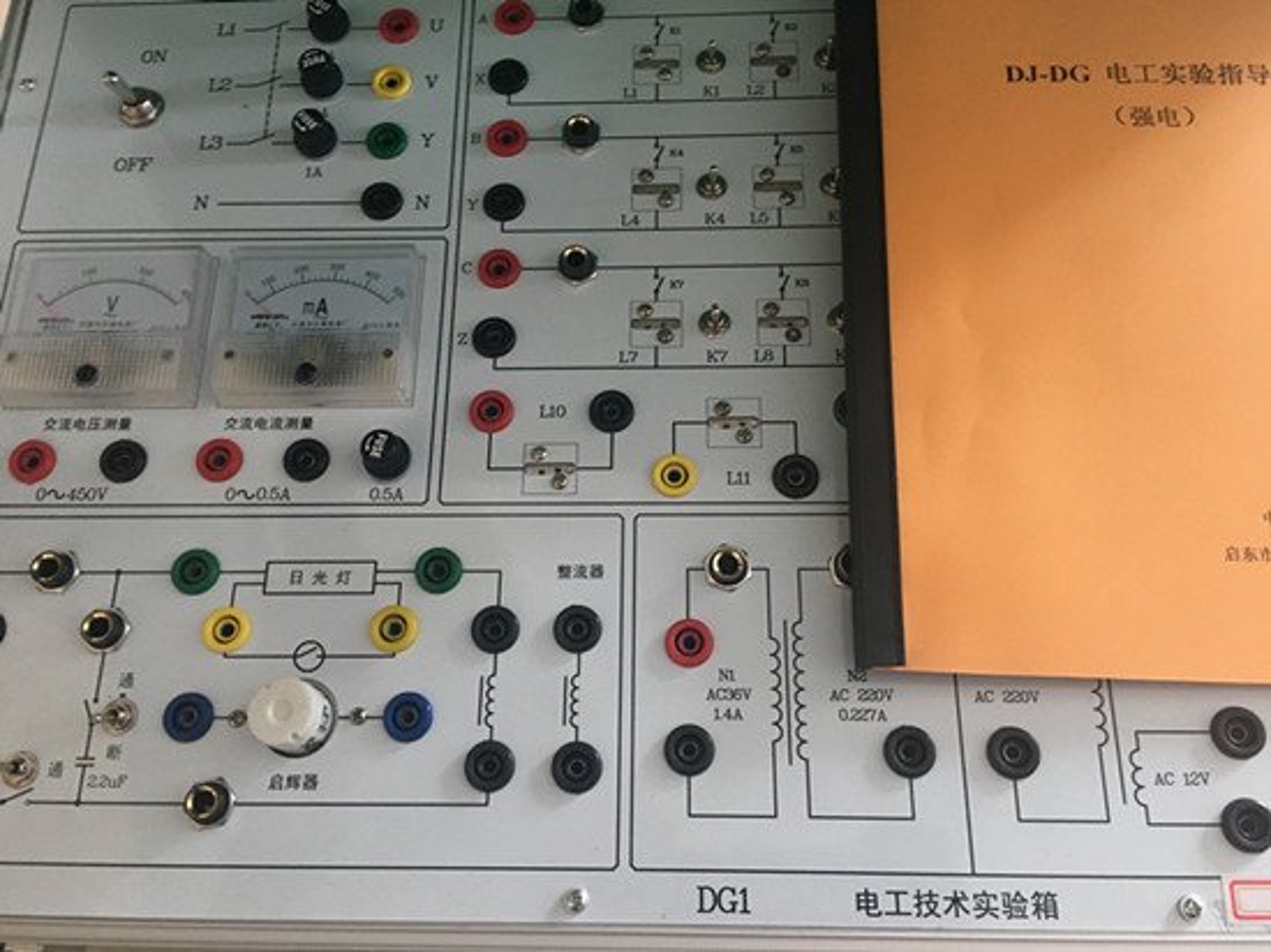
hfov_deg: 61.7
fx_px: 1064
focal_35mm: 29
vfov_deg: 48.2
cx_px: 636
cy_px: 476
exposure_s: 1/20
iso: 200
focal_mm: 4.15
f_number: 2.2
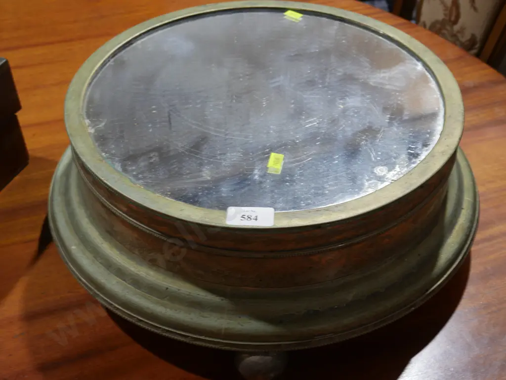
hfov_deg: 39.6
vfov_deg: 30.3
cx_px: 253
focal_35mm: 48
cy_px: 190
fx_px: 702
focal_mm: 24
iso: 500
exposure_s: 1/60
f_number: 5.2
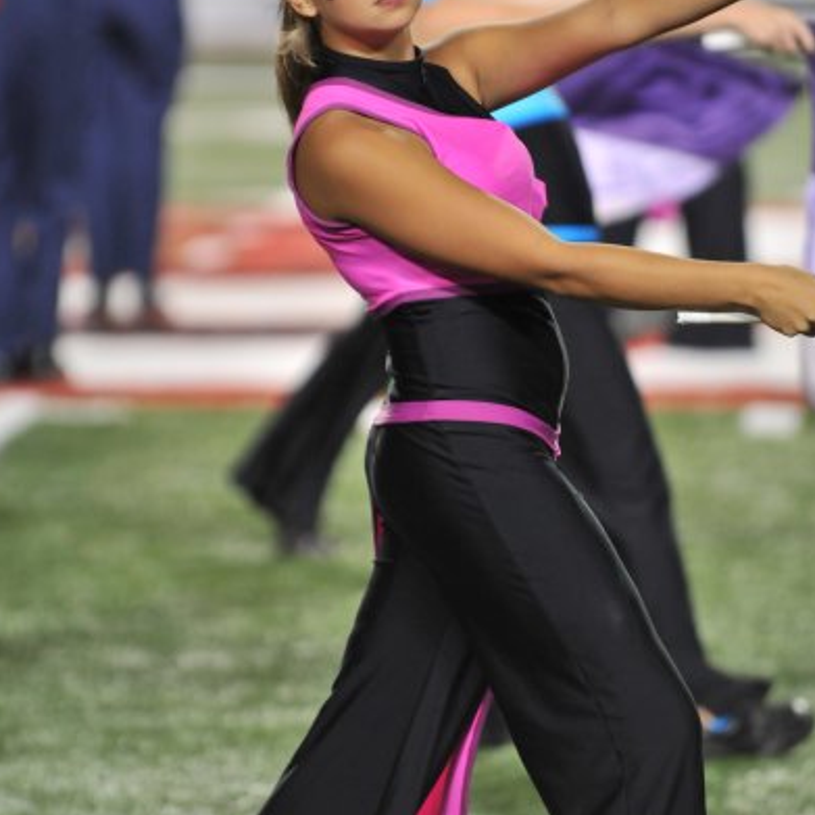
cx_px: 410
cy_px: 325
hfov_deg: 4.5
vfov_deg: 4.5
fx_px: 10415
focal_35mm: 391
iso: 800
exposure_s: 1/200
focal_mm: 200
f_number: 2.8
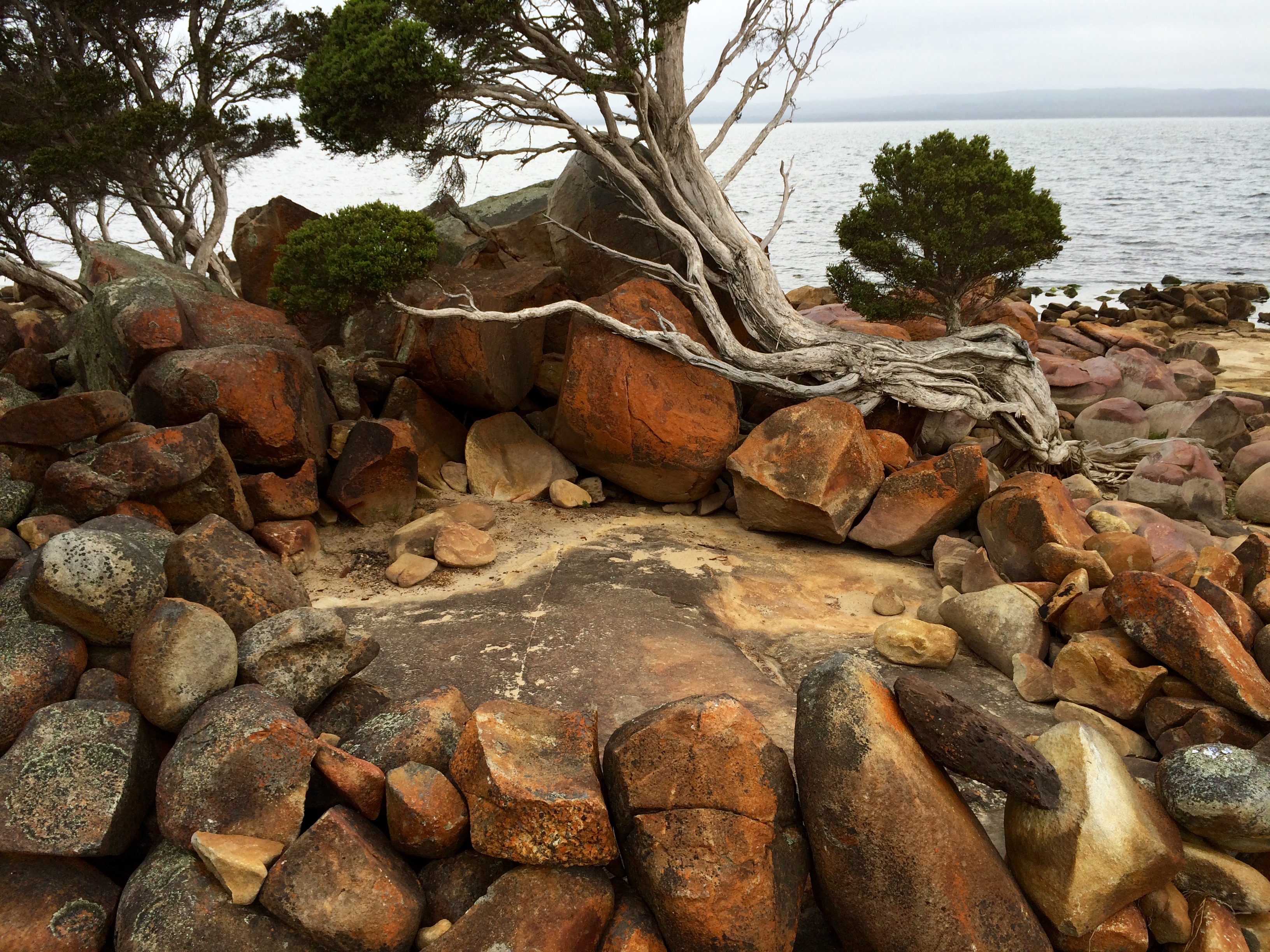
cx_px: 635
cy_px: 476
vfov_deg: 48.2
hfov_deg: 61.7
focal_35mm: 29
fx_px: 1064
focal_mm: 4.15
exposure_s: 1/507
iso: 32
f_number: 2.2
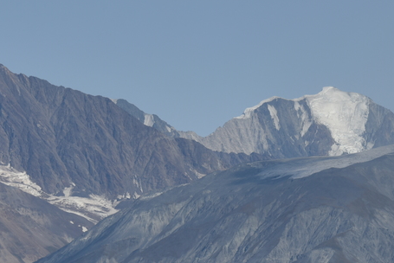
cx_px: 252
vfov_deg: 4.0
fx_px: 3756
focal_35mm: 343
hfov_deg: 6.0
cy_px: 247
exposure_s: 1/500
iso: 100
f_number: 11
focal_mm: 122
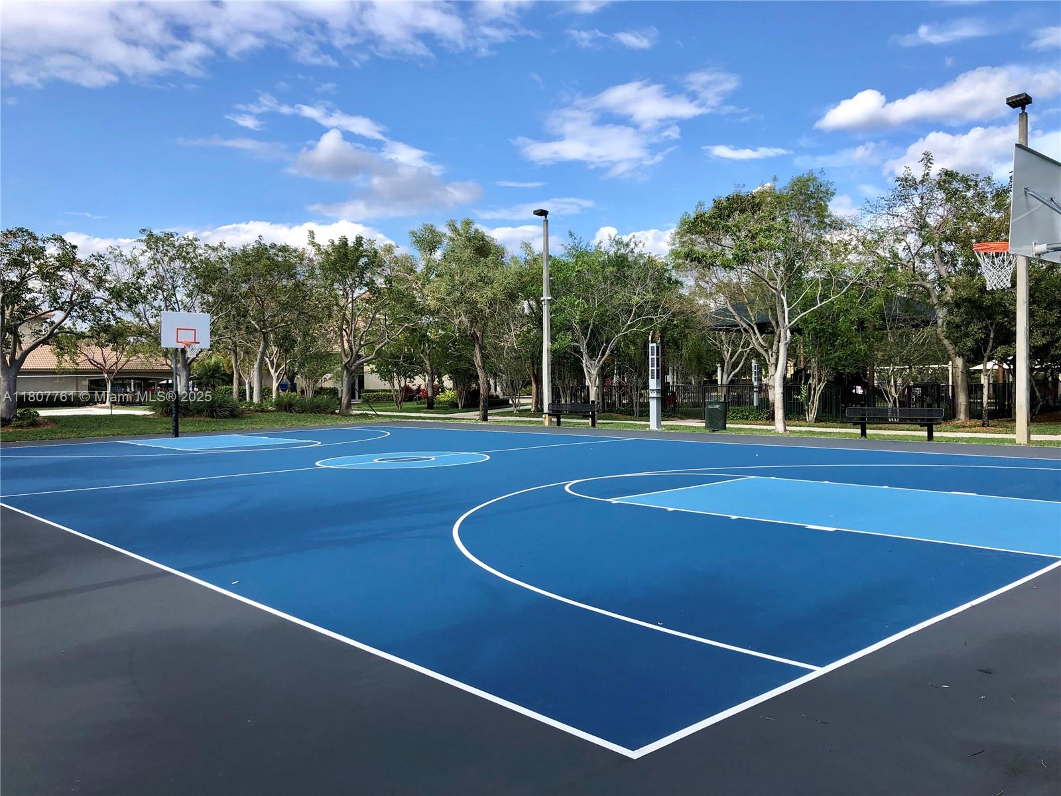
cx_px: 530
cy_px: 398
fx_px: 858
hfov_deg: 63.4
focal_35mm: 28
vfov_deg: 49.7
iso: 20
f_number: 1.8
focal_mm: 3.99
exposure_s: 1/1389
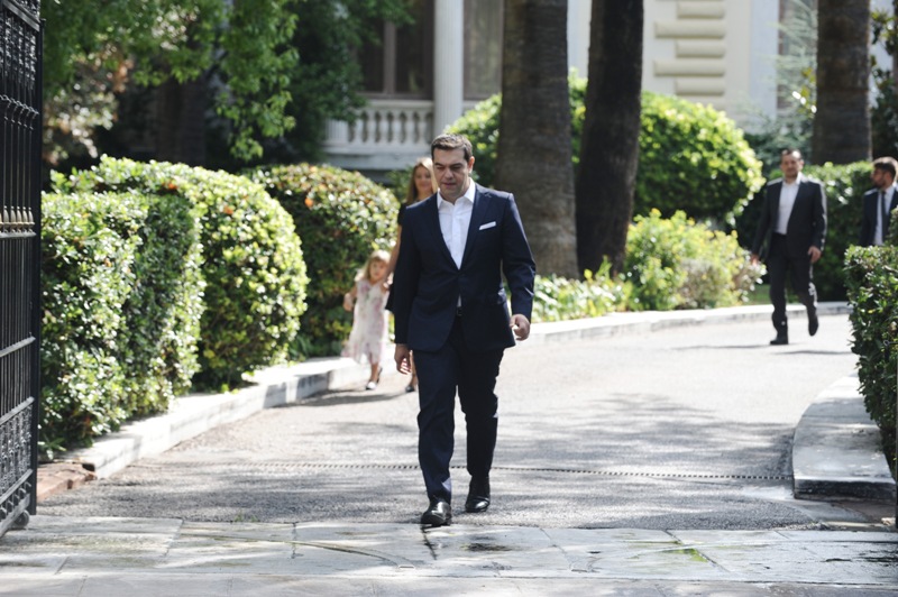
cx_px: 449
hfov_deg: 16.4
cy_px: 298
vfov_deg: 10.9
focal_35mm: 125
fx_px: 3115
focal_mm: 125
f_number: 6.3
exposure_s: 1/500
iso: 400
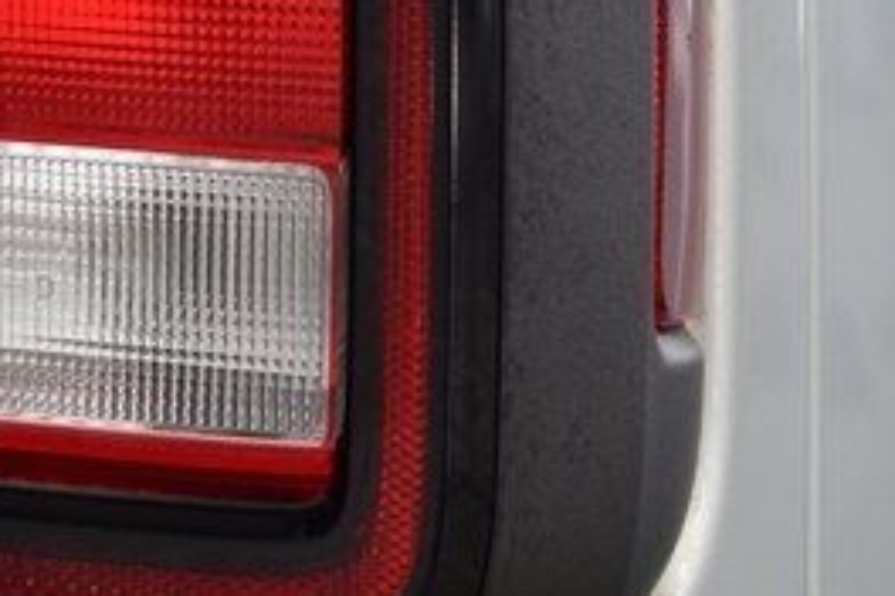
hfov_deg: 8.1
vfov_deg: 5.4
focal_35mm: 255
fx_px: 6339
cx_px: 112
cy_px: 36
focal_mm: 70
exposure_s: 1/30
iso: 1250
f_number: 7.1
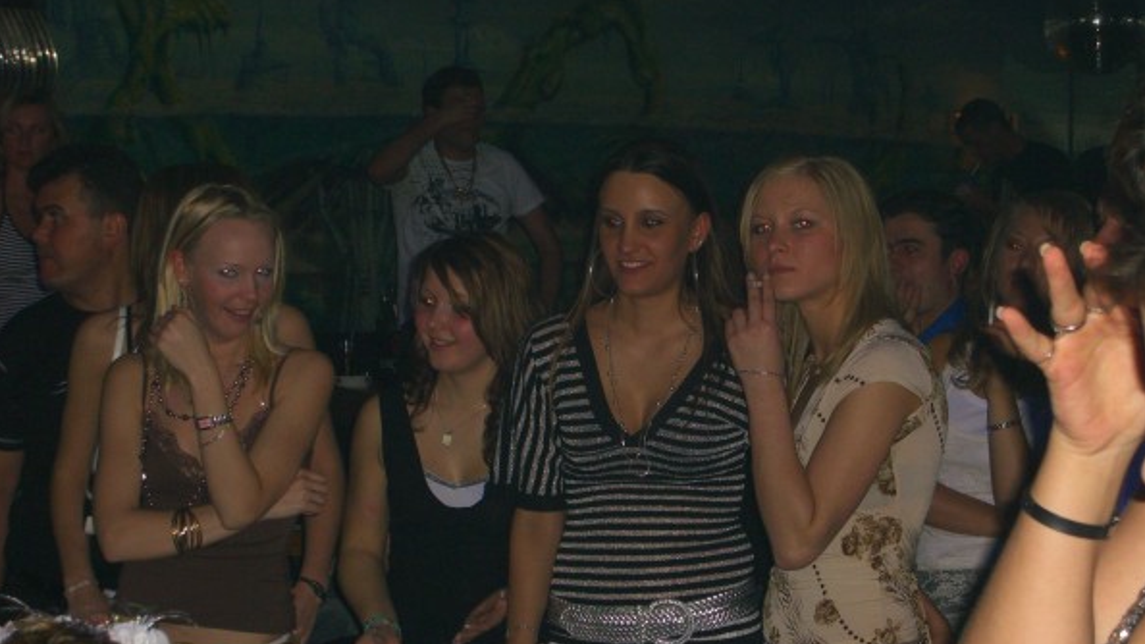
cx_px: 571
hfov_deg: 24.2
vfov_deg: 13.7
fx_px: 2672
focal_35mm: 88
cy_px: 384
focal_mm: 16.6
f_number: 4.4
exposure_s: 1/60
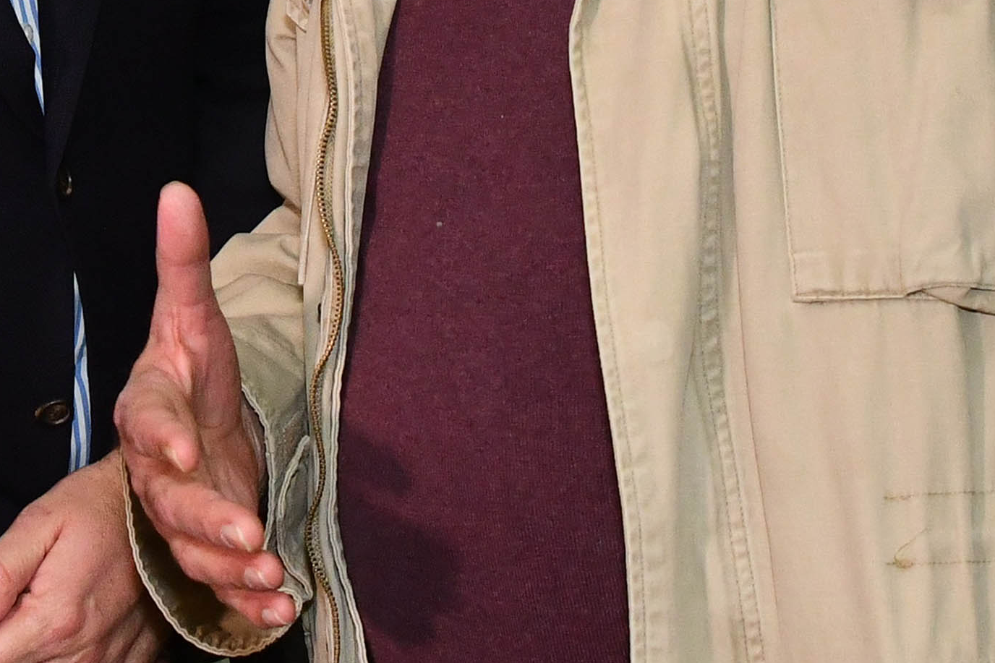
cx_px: 355
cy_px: 7
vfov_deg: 12.5
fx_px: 2984
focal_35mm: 108
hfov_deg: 18.9
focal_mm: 24
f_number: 4
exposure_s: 1/160
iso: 1250
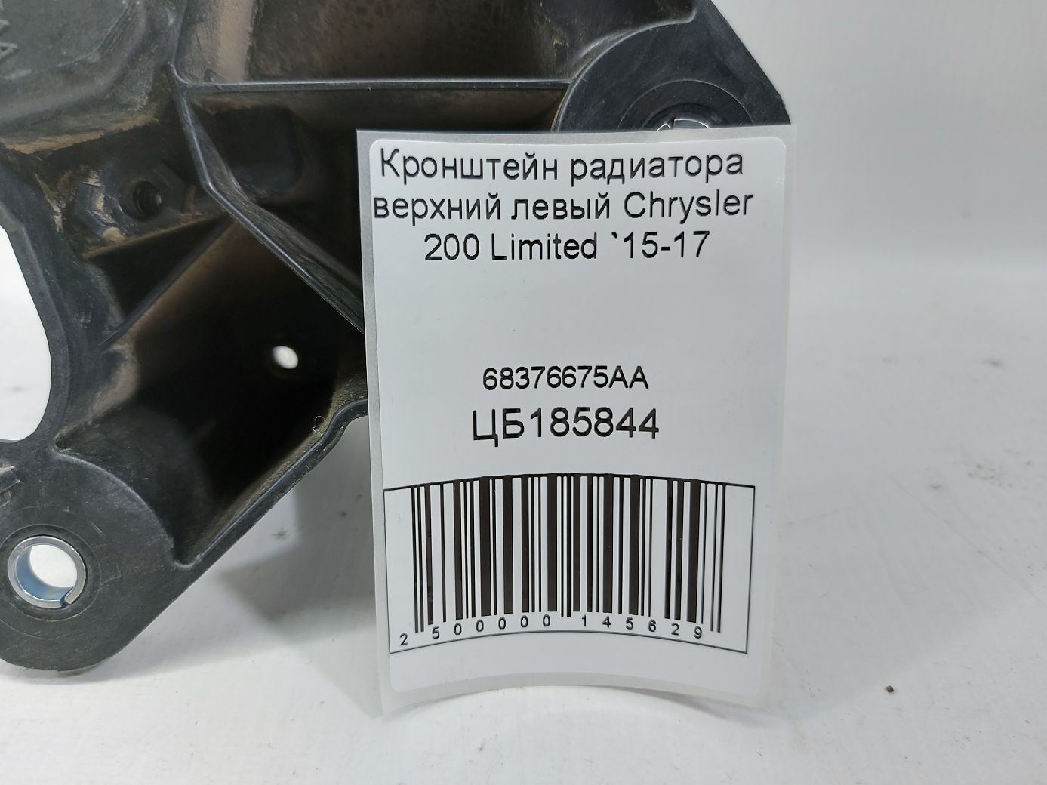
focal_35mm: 24
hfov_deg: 71.6
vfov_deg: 56.8
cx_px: 524
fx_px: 726
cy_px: 392
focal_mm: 5.23
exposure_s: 1/50
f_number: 1.8
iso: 80
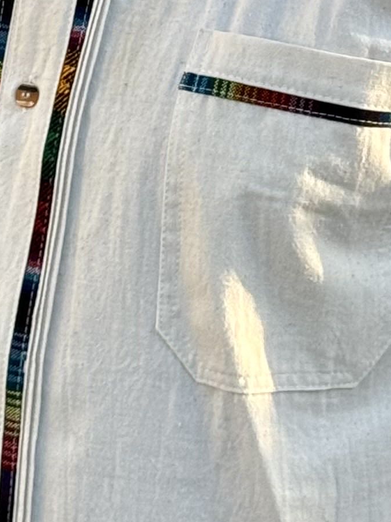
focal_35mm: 214
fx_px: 3223
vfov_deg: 8.9
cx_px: 108
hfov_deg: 6.9
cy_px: -335
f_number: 1.78
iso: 64
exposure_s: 1/522
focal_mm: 6.86
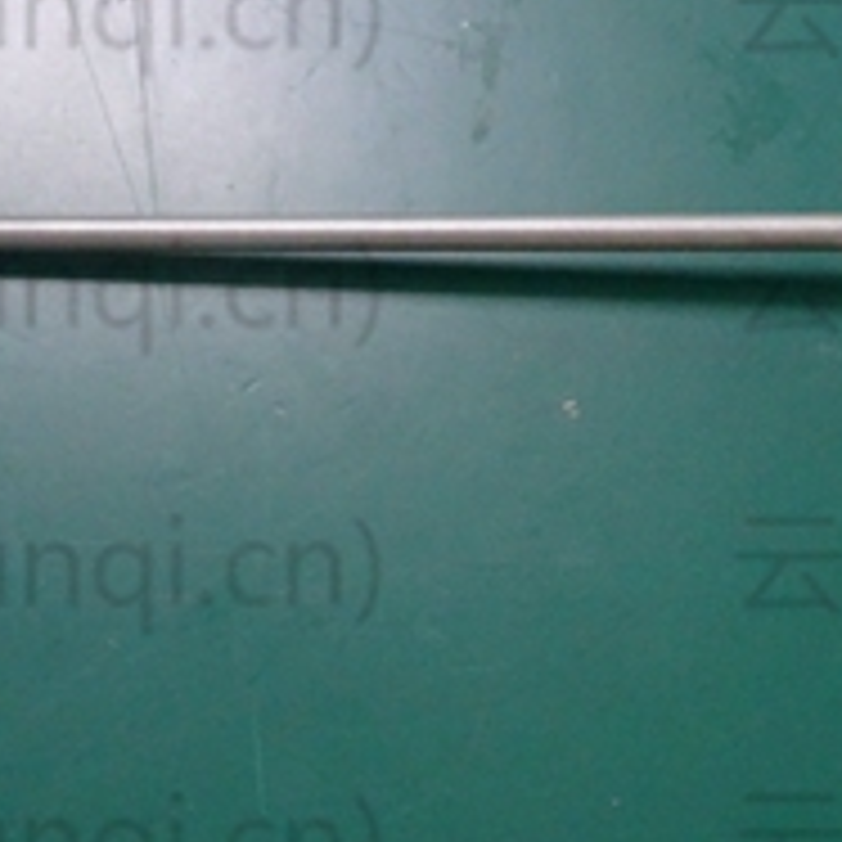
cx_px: 765
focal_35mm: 68
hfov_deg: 24.6
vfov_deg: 25.2
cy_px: 585
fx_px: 1871
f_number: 3.5
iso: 800
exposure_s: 1/15
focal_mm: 4.1
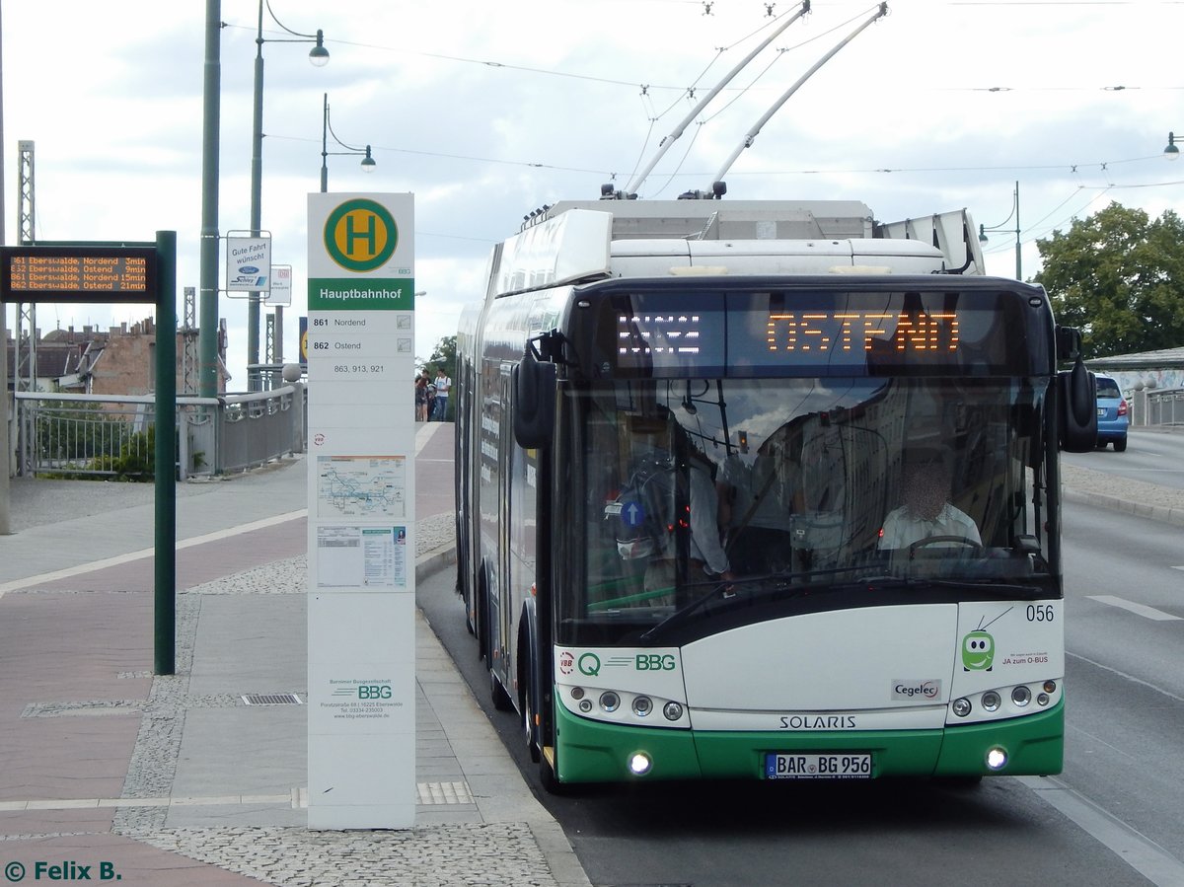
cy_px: 444
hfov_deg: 18.9
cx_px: 592
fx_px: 3556
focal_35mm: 104
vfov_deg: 14.2
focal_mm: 18.7
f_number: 4.5
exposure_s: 1/640
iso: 125
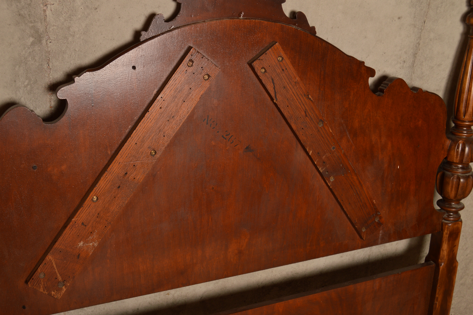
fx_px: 551
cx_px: 236
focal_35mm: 42
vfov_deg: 31.8
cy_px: 158
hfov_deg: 46.4
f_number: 7.1
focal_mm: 28
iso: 200
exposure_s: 1/160
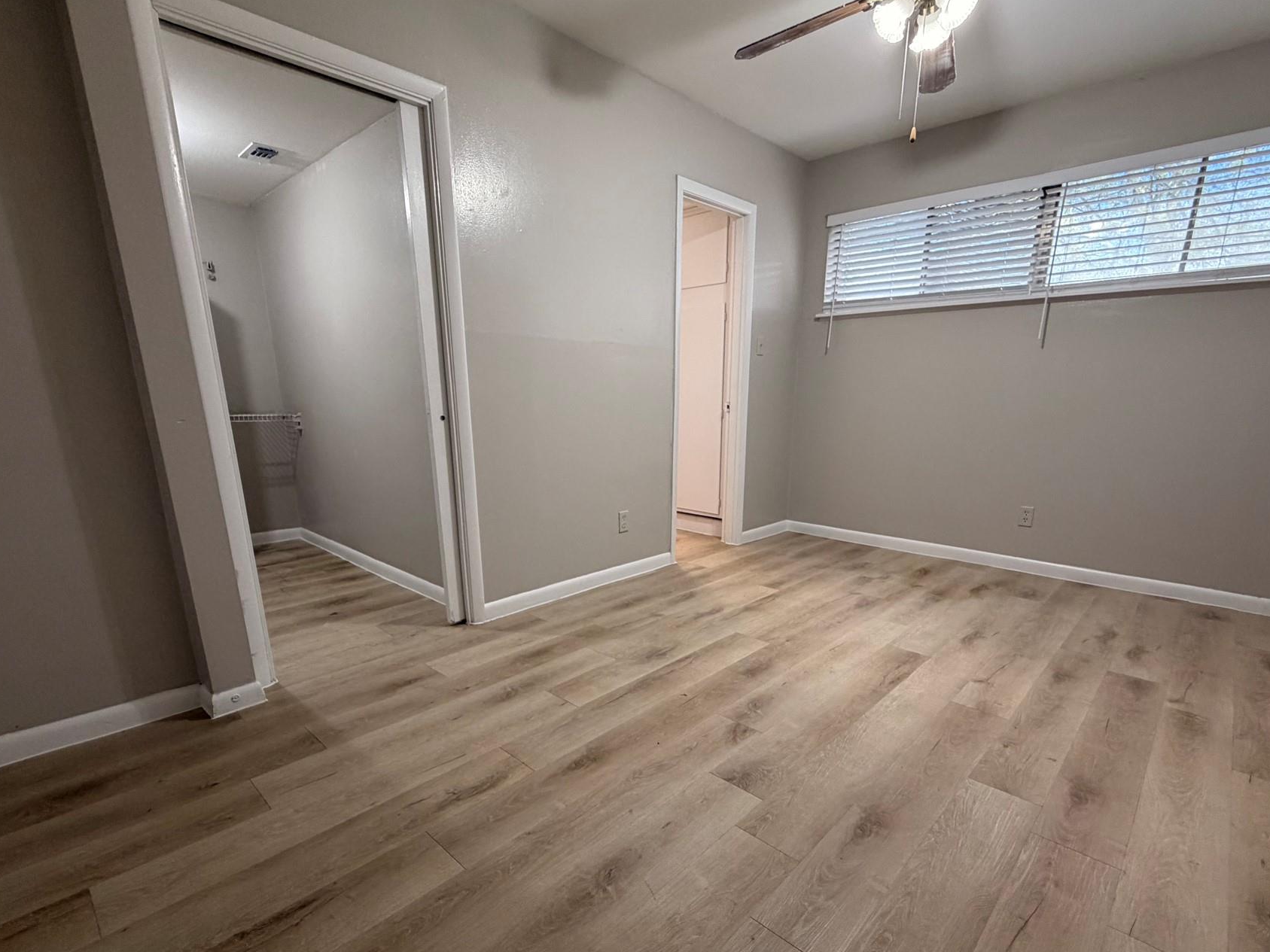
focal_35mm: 17
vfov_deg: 74.1
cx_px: 653
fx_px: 624
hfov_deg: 91.0
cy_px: 561
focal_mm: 2.22
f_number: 2.2
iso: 250
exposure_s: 1/60
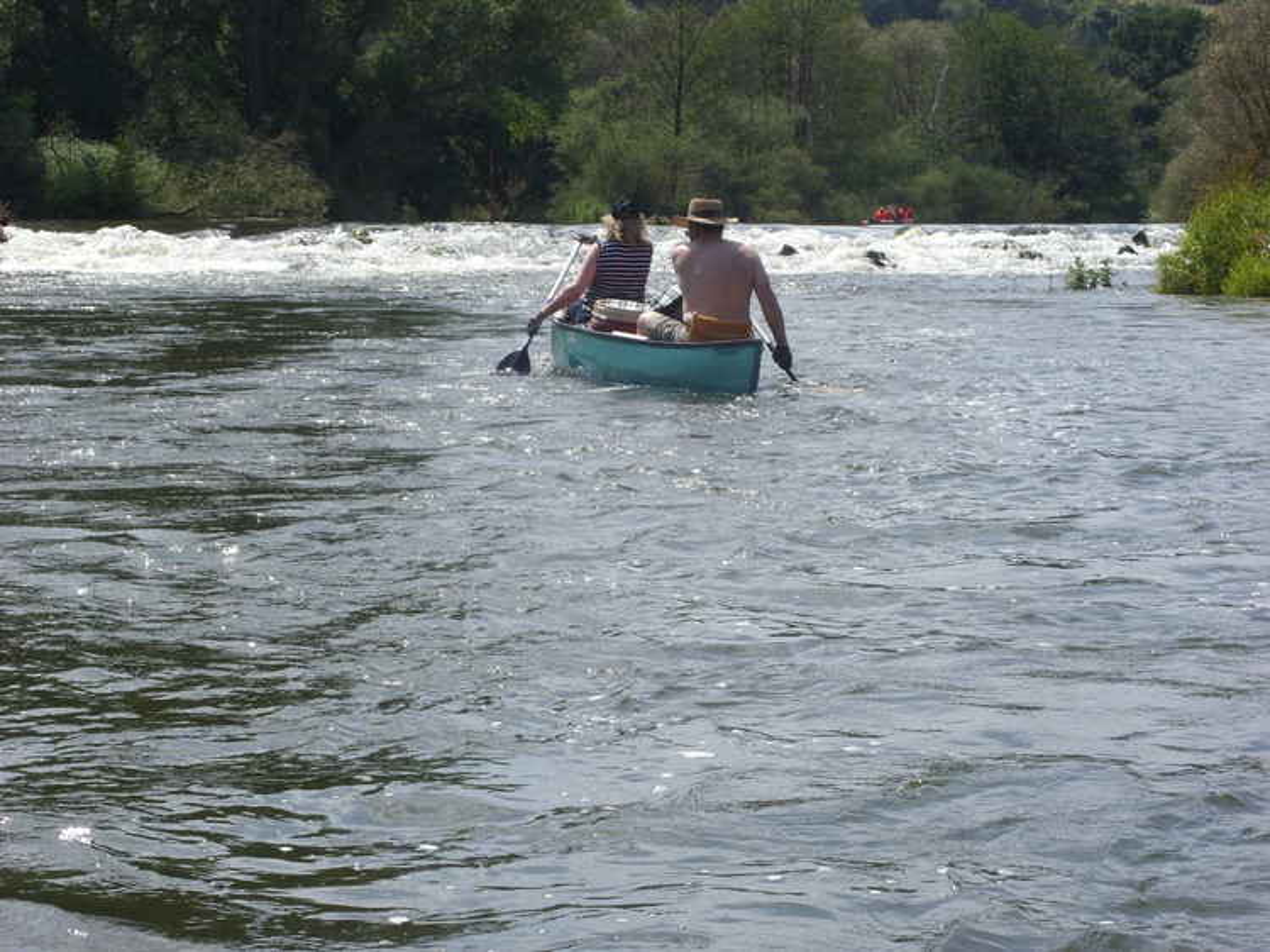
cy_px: 476
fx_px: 3594
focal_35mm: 98
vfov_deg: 15.1
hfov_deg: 20.0
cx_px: 635
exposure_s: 1/309
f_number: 6
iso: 50
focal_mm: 16.4
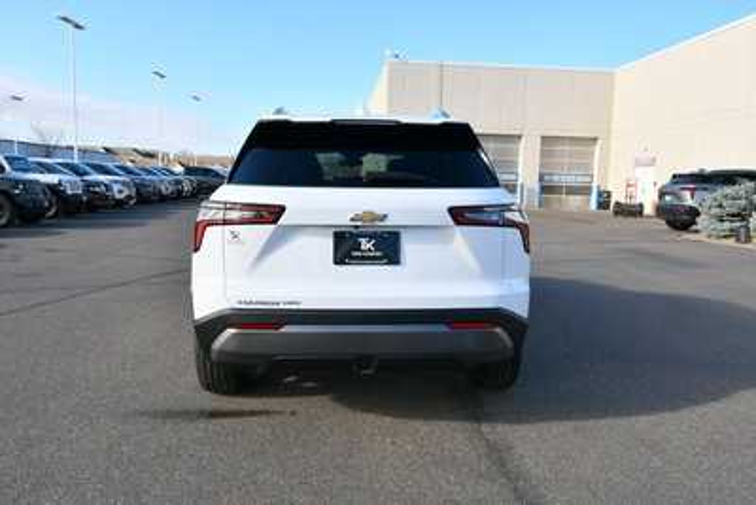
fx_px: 630
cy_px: 252
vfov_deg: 43.6
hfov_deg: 61.9
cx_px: 378
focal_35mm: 30
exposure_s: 1/250
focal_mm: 20
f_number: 8
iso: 160
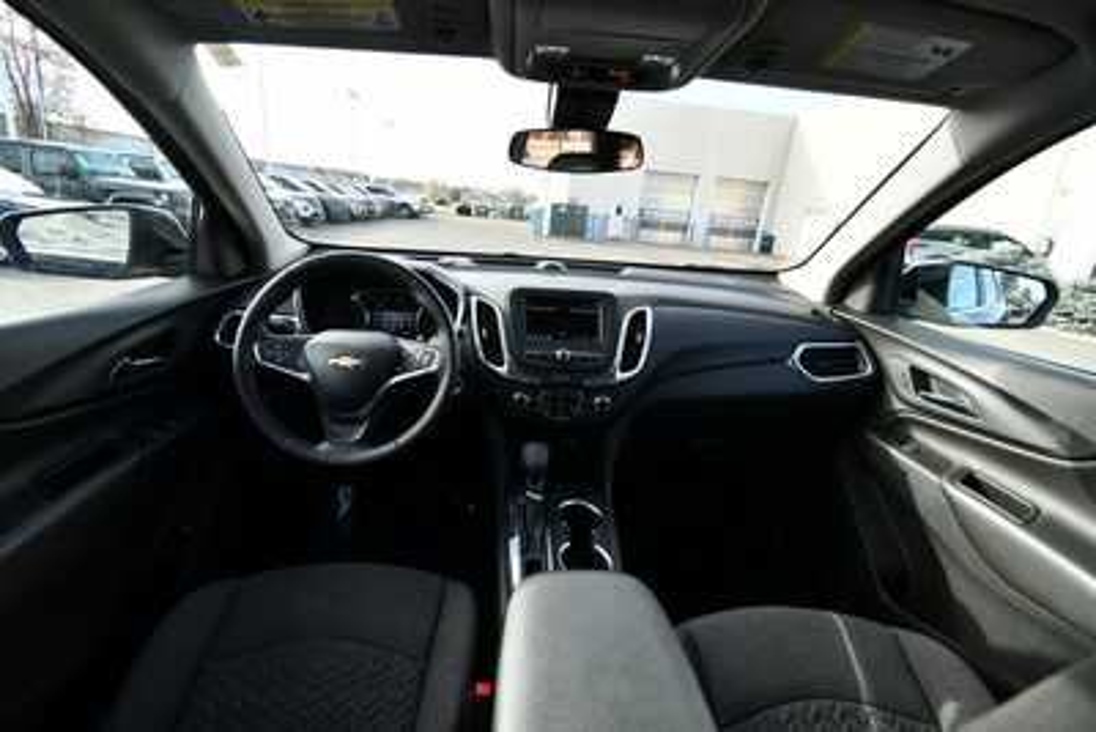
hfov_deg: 100.4
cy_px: 366
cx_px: 548
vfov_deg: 77.4
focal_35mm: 15
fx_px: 457
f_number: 5.6
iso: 400
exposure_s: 1/250
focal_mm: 10
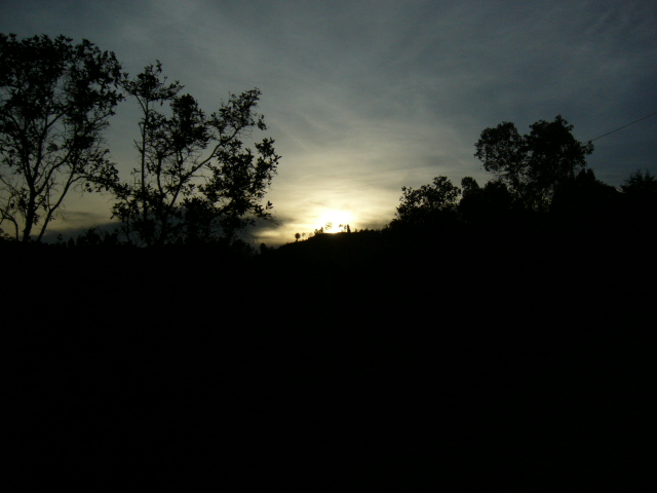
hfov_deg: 52.6
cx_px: 328
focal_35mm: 35
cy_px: 246
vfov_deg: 40.7
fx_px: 664
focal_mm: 5.8
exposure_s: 1/1600
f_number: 8
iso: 100
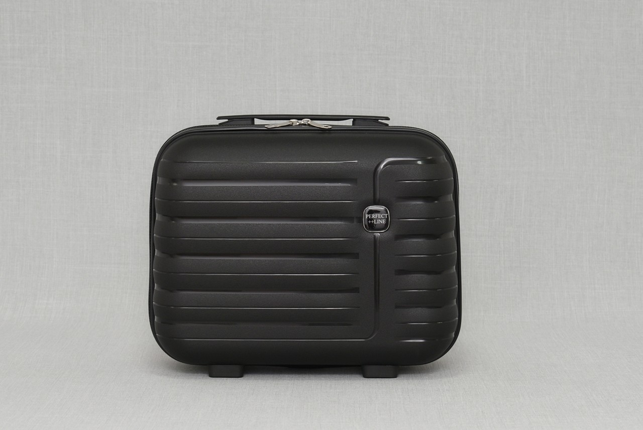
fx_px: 1341
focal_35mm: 75
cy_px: 215
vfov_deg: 18.2
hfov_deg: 27.0
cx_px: 322
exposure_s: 1/60
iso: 100
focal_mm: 50
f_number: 5.6
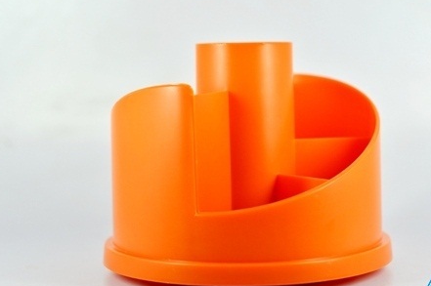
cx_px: 237
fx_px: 1016
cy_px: 149
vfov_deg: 16.0
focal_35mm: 85
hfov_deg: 23.9
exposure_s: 1/200
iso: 200
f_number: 3.5
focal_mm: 50
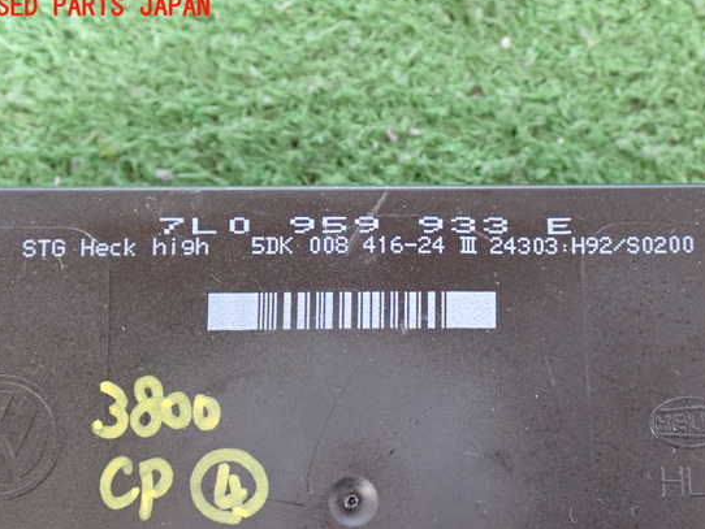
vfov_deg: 28.0
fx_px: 1060
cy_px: 283
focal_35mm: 52
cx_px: 364
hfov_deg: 36.8
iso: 800
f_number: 3.1
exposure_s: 1/25
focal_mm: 8.4
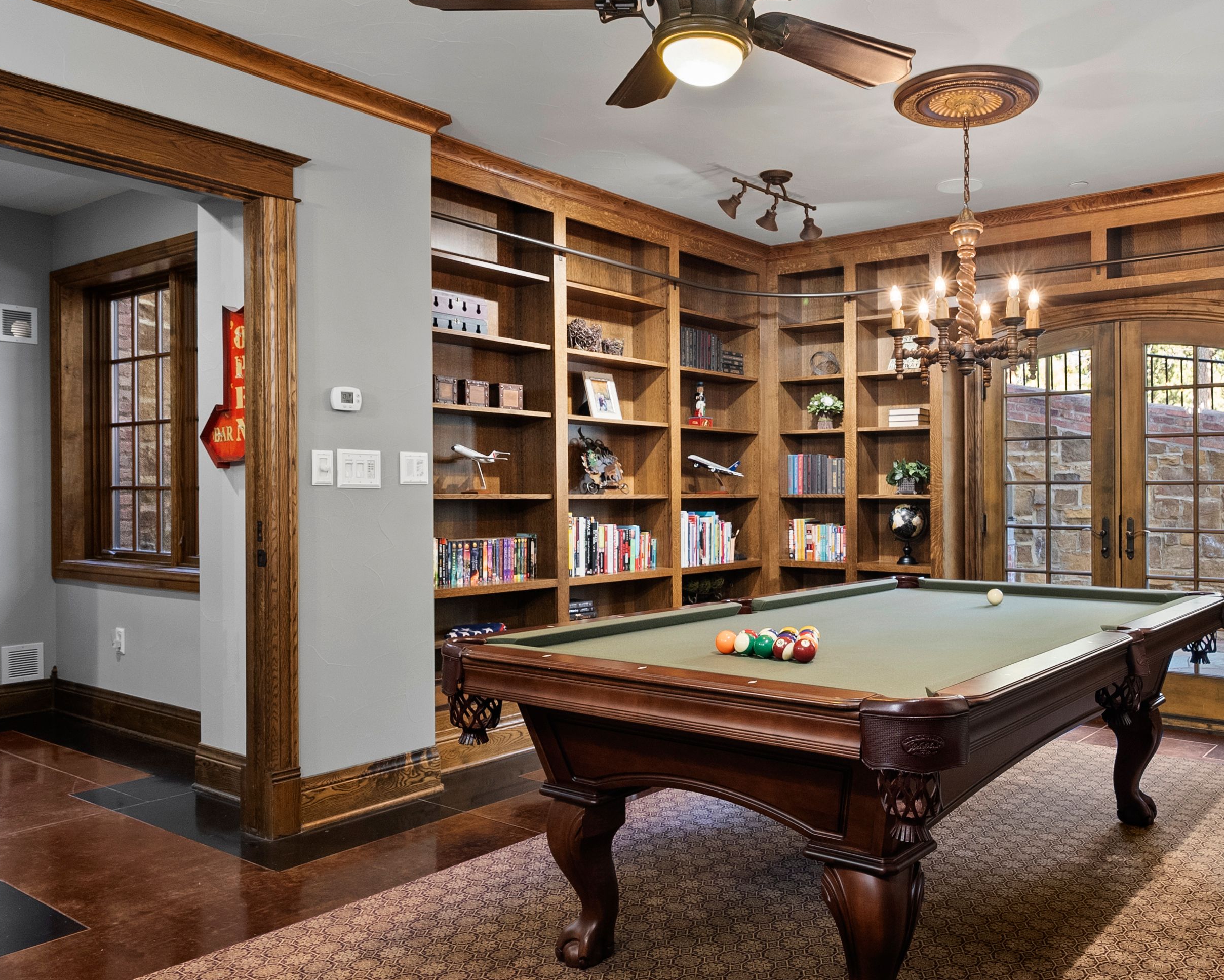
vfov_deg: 51.5
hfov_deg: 61.6
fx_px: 1014
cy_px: 507
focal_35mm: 28
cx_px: 742
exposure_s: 1/3
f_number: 8
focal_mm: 17
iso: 640
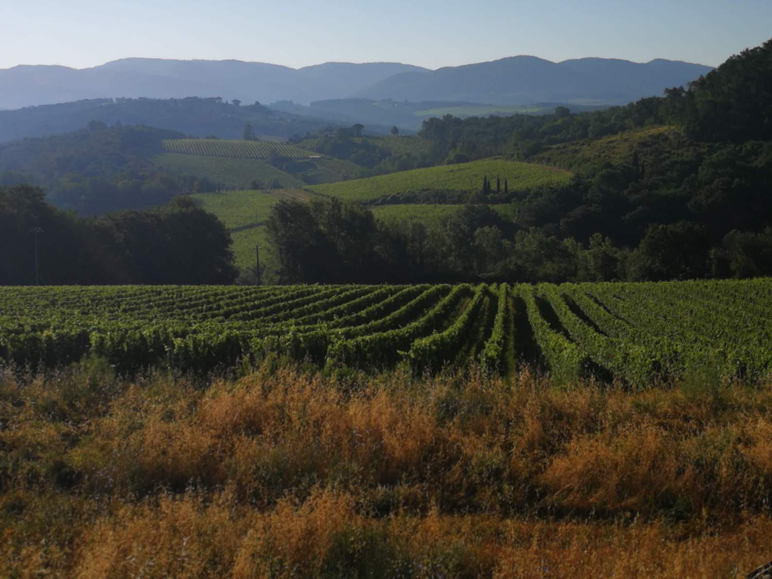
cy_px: 290
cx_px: 386
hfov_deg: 35.5
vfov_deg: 27.0
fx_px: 1204
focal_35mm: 54
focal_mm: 3.95
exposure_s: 1/2967
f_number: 4
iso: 50
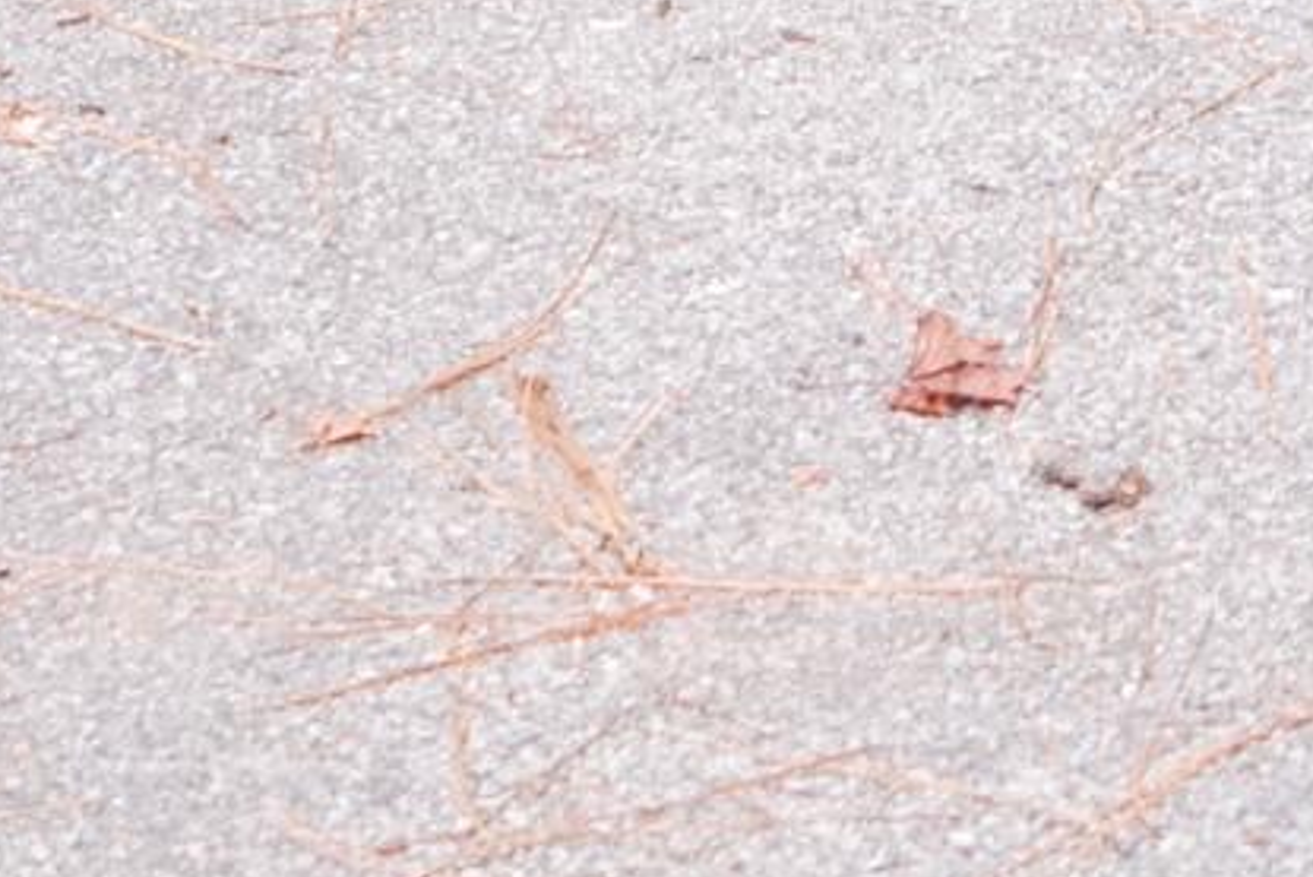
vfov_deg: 6.5
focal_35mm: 195
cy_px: -1561
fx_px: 7114
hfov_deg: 10.5
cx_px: 171
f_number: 4
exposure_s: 1/100
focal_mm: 18
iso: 100
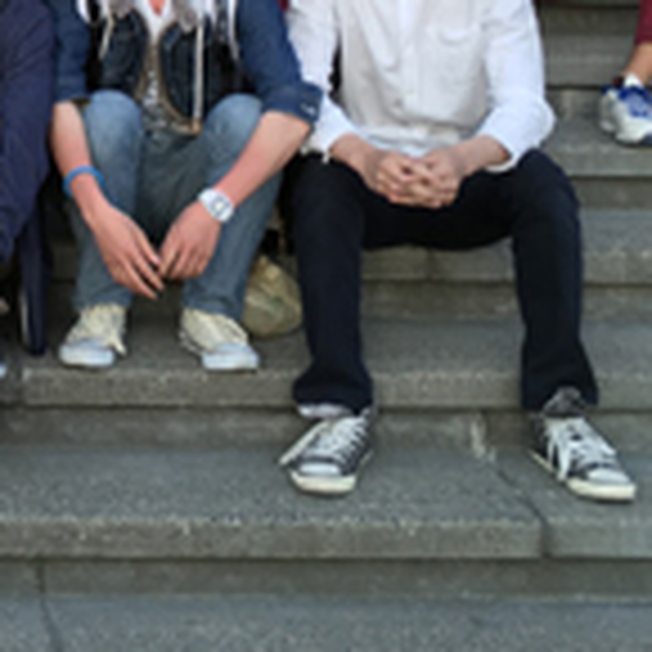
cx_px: -216
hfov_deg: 15.6
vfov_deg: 15.2
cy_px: -328
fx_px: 2259
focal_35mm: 106
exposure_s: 1/120
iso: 25
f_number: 2.2
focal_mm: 4.15
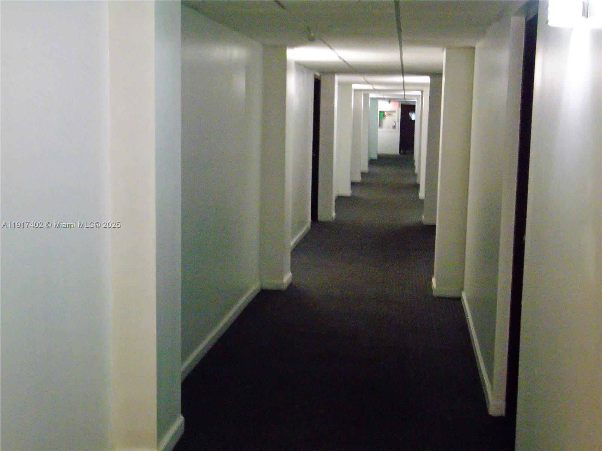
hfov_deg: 38.9
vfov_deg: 29.7
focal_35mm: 49
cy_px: 226
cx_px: 301
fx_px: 852
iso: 800
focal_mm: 8.7
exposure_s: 1/15
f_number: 4.5
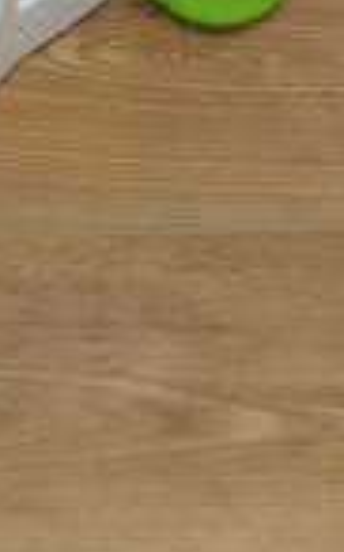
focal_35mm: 113
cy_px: -567
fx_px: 1698
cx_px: 23
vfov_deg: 14.9
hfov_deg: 11.5
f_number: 2.4
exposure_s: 1/33
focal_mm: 4.32
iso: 125
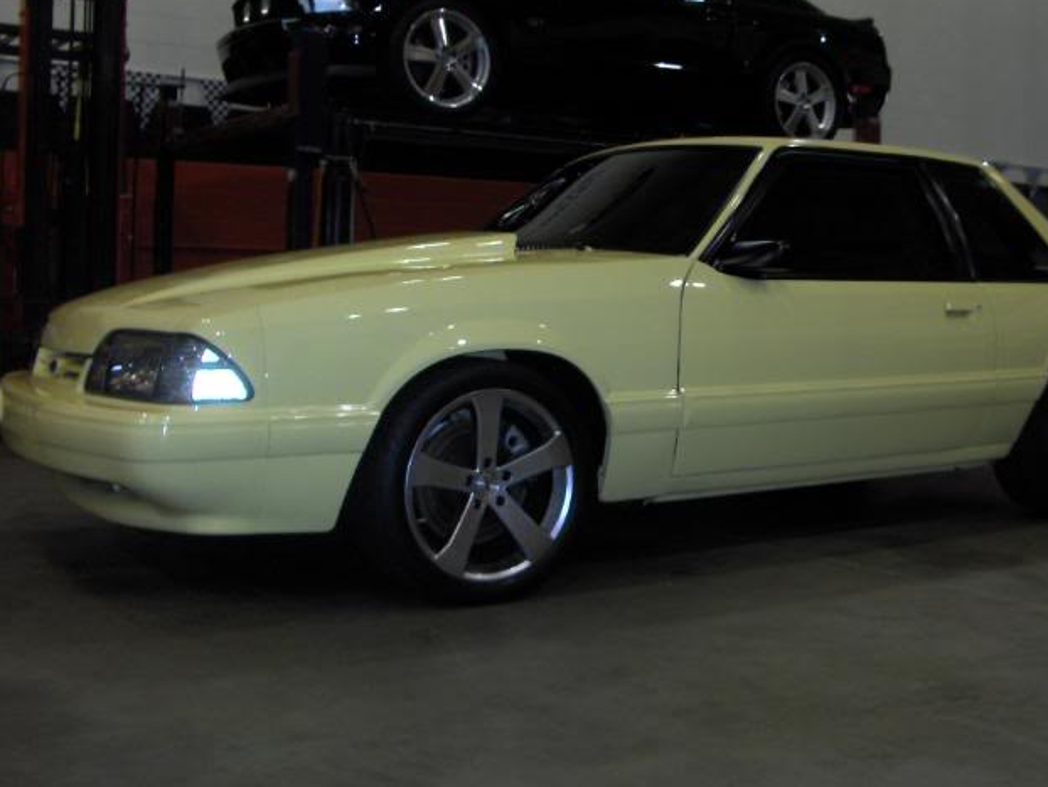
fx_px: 1363
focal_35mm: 45
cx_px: 632
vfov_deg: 32.1
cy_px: 324
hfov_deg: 41.9
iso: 100
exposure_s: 1/60
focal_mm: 5.8
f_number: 2.6
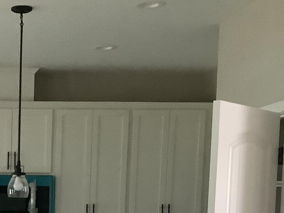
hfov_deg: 21.6
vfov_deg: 16.1
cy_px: 293
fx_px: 706
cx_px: -25
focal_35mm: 86
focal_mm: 3.3
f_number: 2.4
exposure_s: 1/40
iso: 320
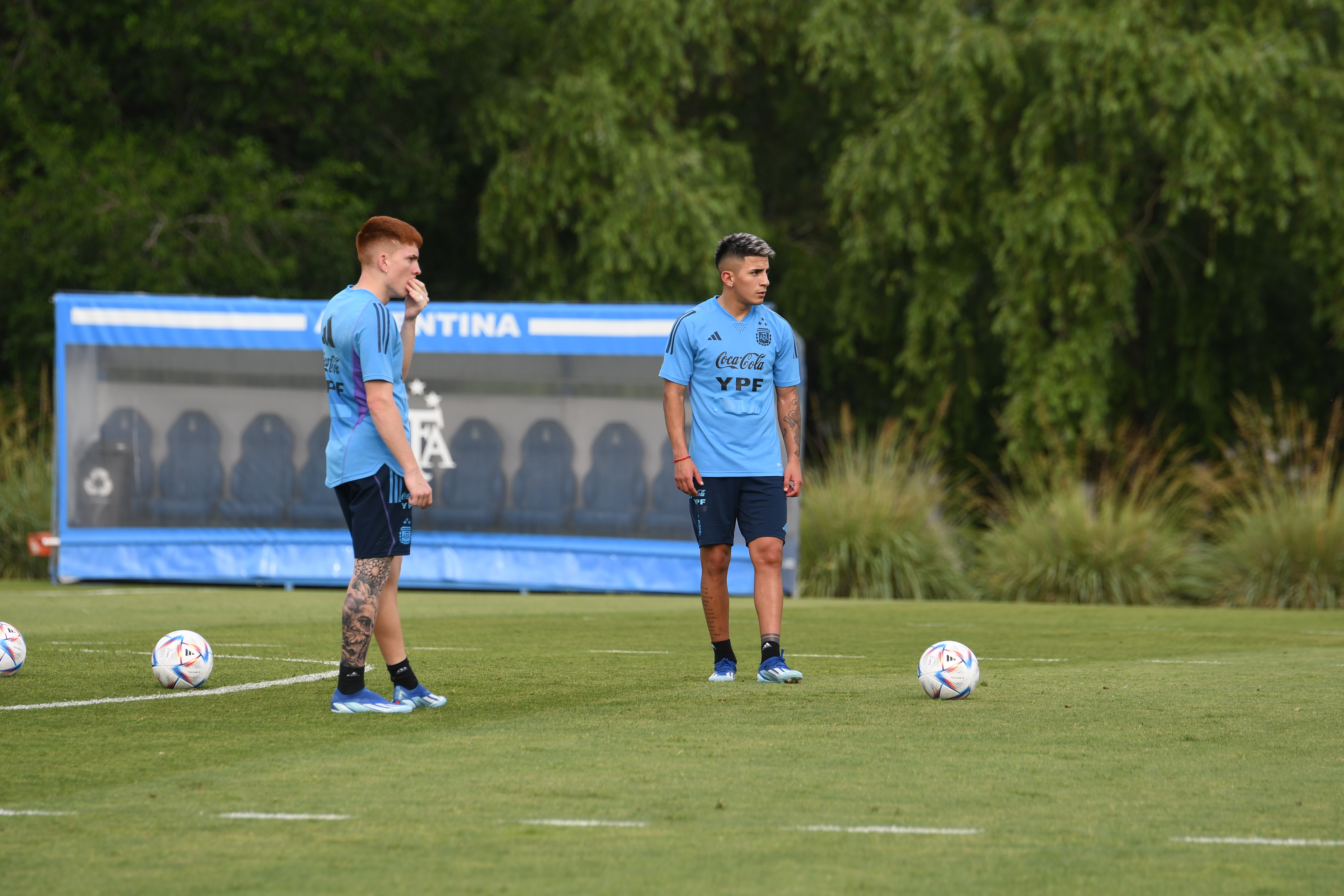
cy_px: 448
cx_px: 672
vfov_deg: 4.8
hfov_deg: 7.2
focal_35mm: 285
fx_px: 10639
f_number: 3.5
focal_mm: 190
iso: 200
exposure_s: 1/1000
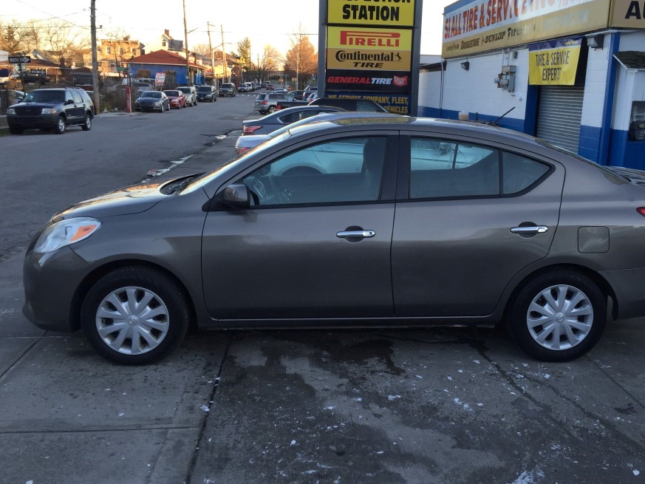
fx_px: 634
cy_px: 207
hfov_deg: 53.9
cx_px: 355
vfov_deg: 41.7
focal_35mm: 34
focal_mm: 4.15
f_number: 2.2
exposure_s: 1/130
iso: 32
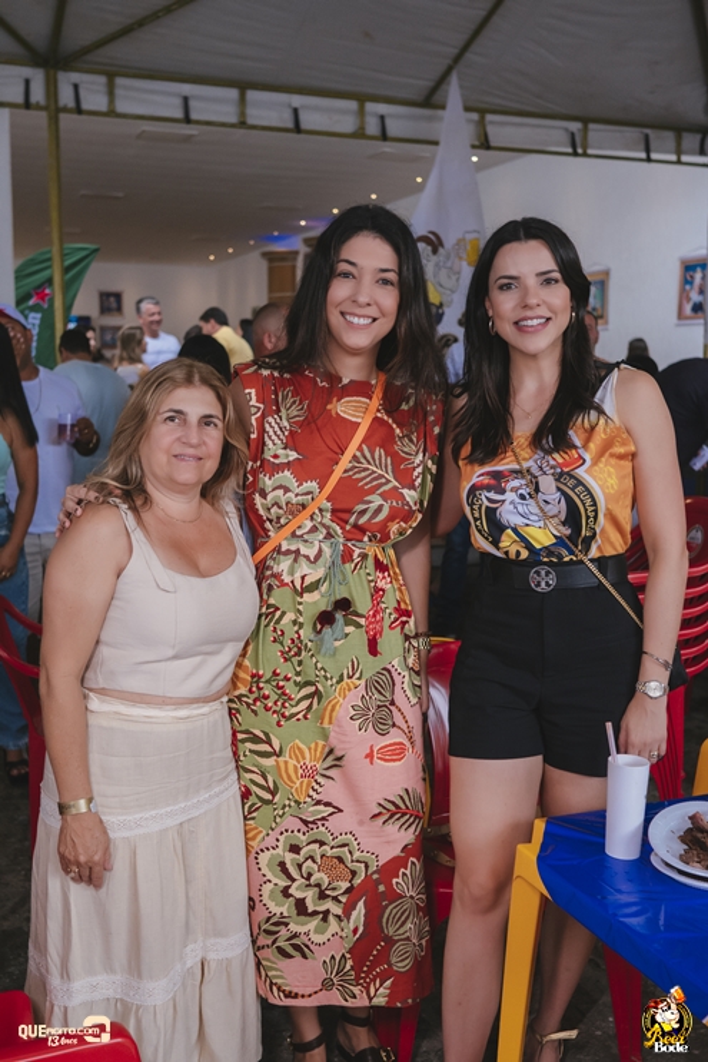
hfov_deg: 36.9
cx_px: 354
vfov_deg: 53.1
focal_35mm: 36
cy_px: 531
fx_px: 1061
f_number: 2.5
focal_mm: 24
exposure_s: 1/640
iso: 1600
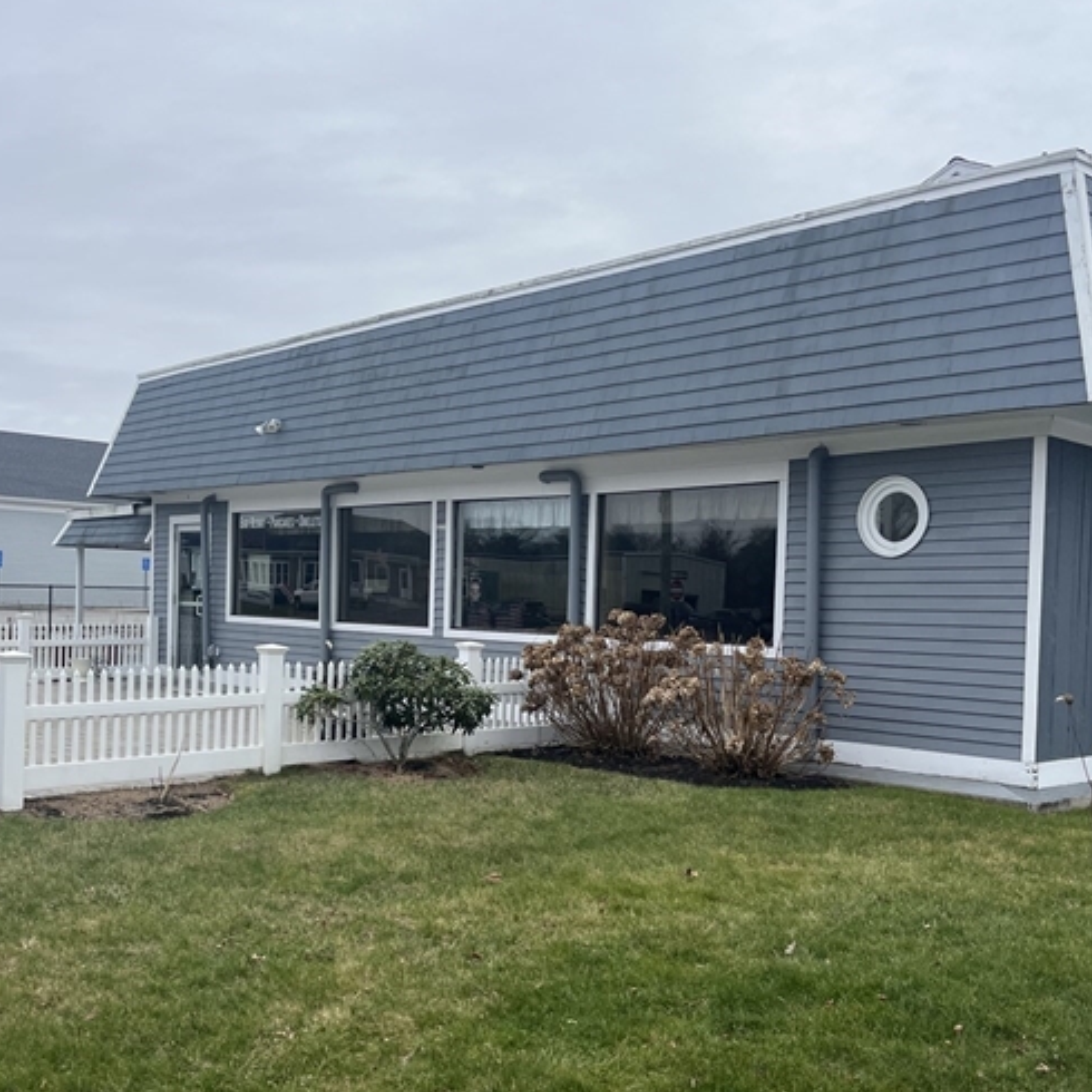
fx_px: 1285
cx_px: 537
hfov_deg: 46.0
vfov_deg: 45.8
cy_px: 649
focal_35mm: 36
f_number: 1.6
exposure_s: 1/1890
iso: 50
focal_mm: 5.1
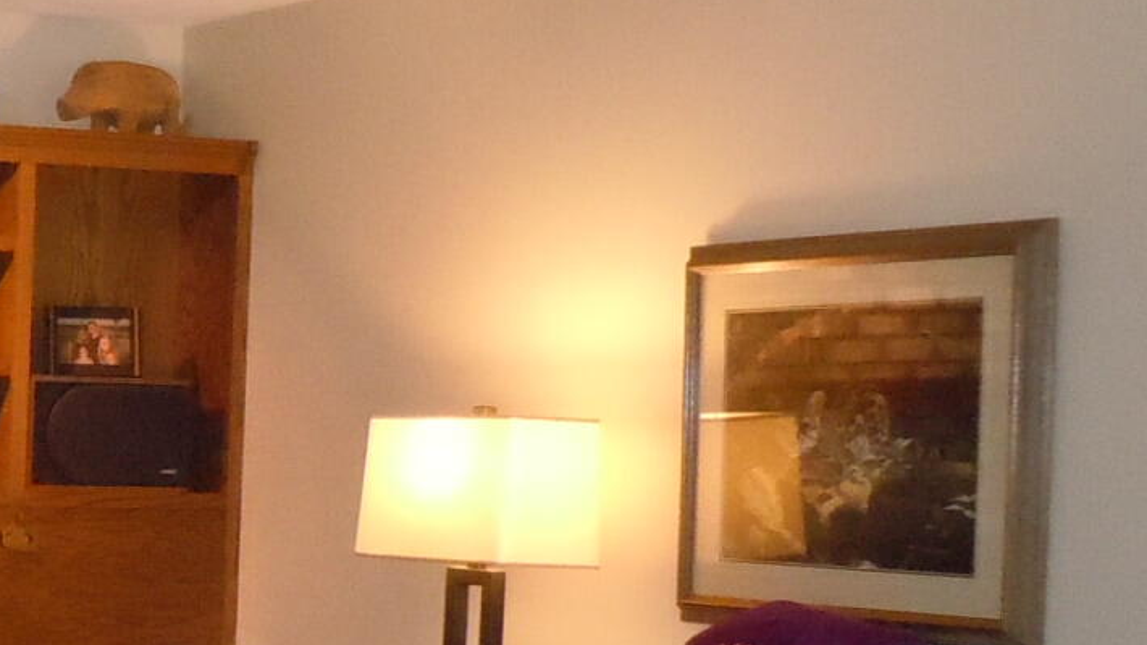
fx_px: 2676
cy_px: 637
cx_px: -426
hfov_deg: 21.4
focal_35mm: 88
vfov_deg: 13.6
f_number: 3.7
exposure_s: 1/25
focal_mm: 5
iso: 800
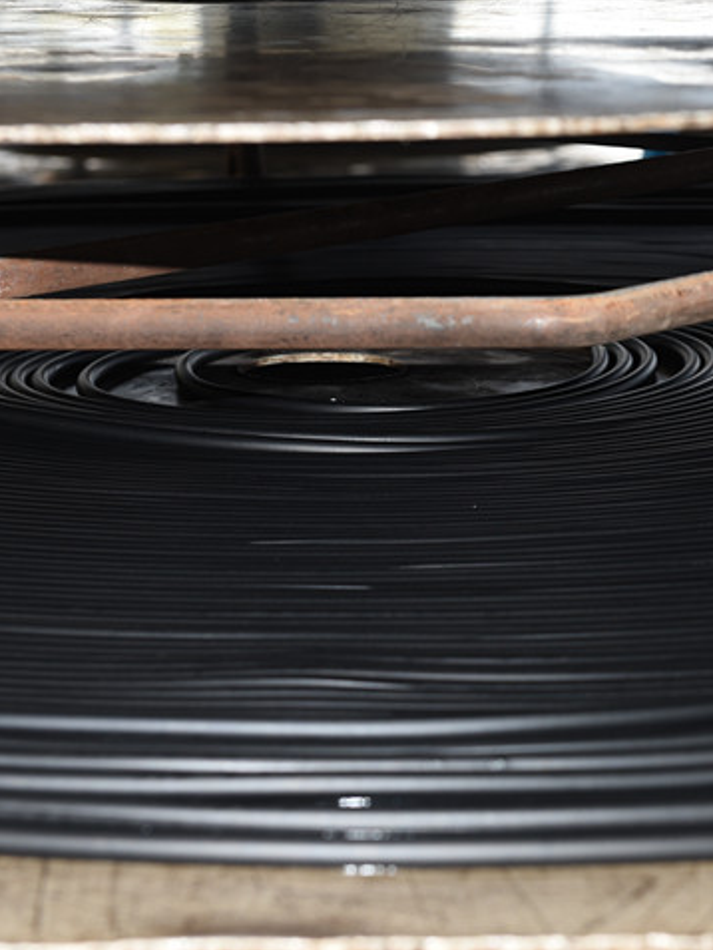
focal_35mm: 113
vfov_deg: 17.4
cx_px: 601
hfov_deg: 13.0
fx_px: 3102
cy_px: 464
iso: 400
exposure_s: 1/125
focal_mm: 70
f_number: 8
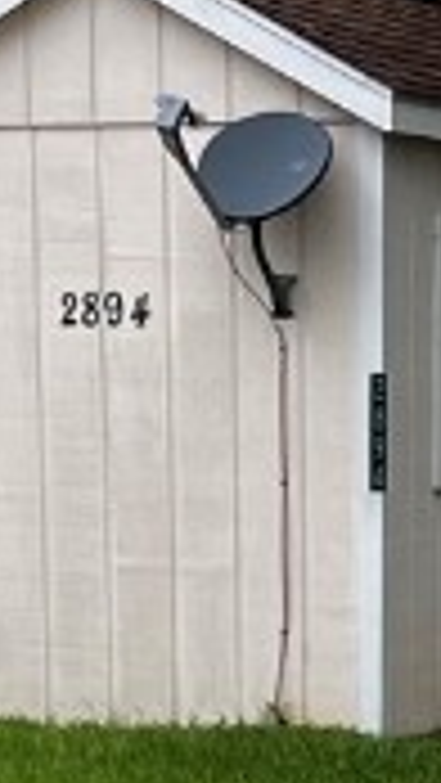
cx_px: 549
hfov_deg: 7.2
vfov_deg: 11.6
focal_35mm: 167
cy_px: 1530
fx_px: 3468
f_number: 1.6
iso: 50
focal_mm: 5.1
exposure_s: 1/696
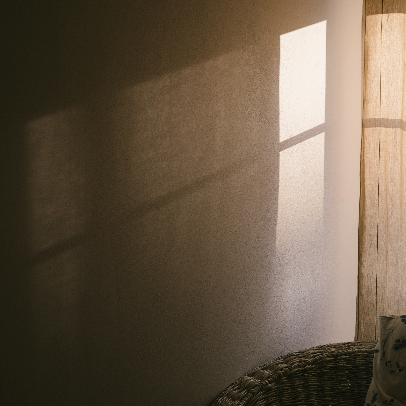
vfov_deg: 17.9
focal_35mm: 97
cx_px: 252
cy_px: 204
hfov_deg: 17.9
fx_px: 1287
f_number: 6.4
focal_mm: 35
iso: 160
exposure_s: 1/50
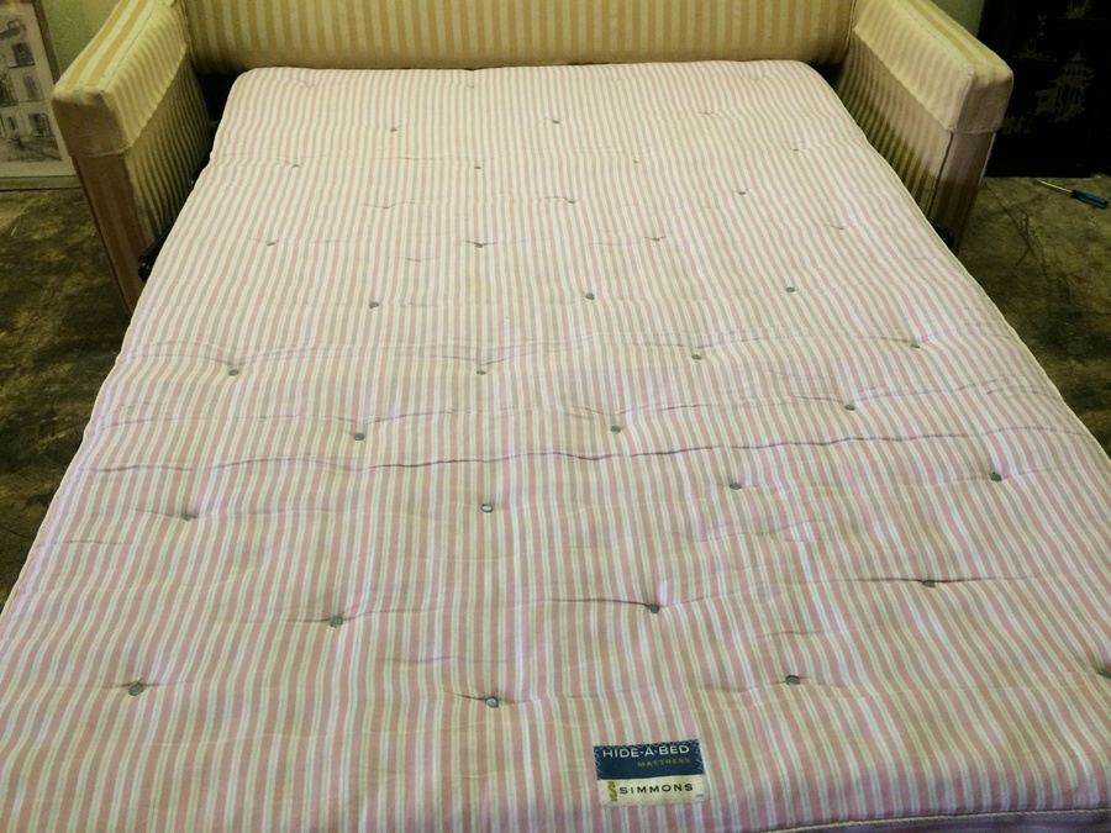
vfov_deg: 46.8
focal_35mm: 30
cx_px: 556
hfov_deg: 60.0
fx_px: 963
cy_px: 416
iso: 160
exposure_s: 1/30
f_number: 2.2
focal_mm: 4.12
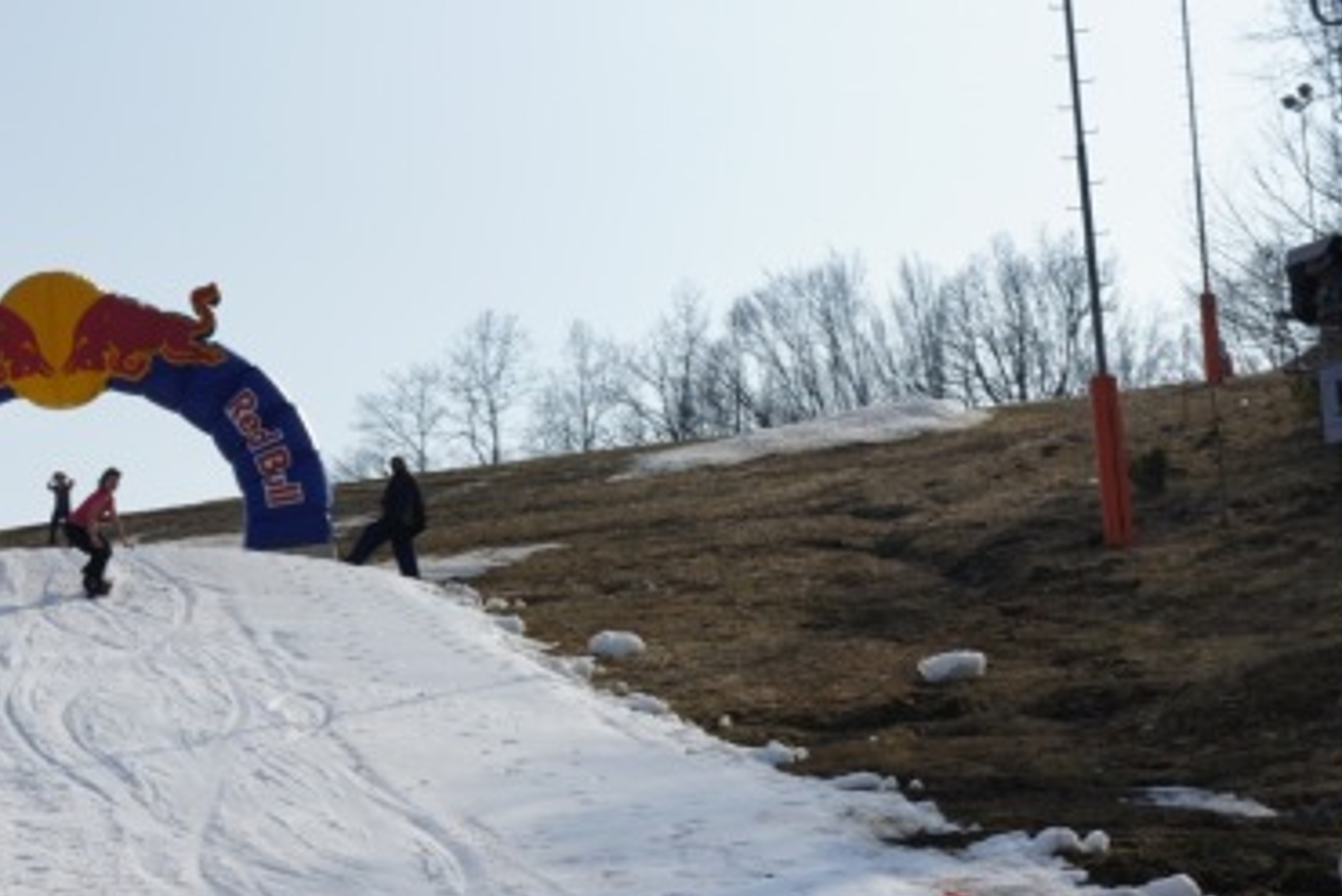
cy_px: 566
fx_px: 3915
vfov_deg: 13.0
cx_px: 522
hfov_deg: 19.4
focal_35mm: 105
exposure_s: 1/500
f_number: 13
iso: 200
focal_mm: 54
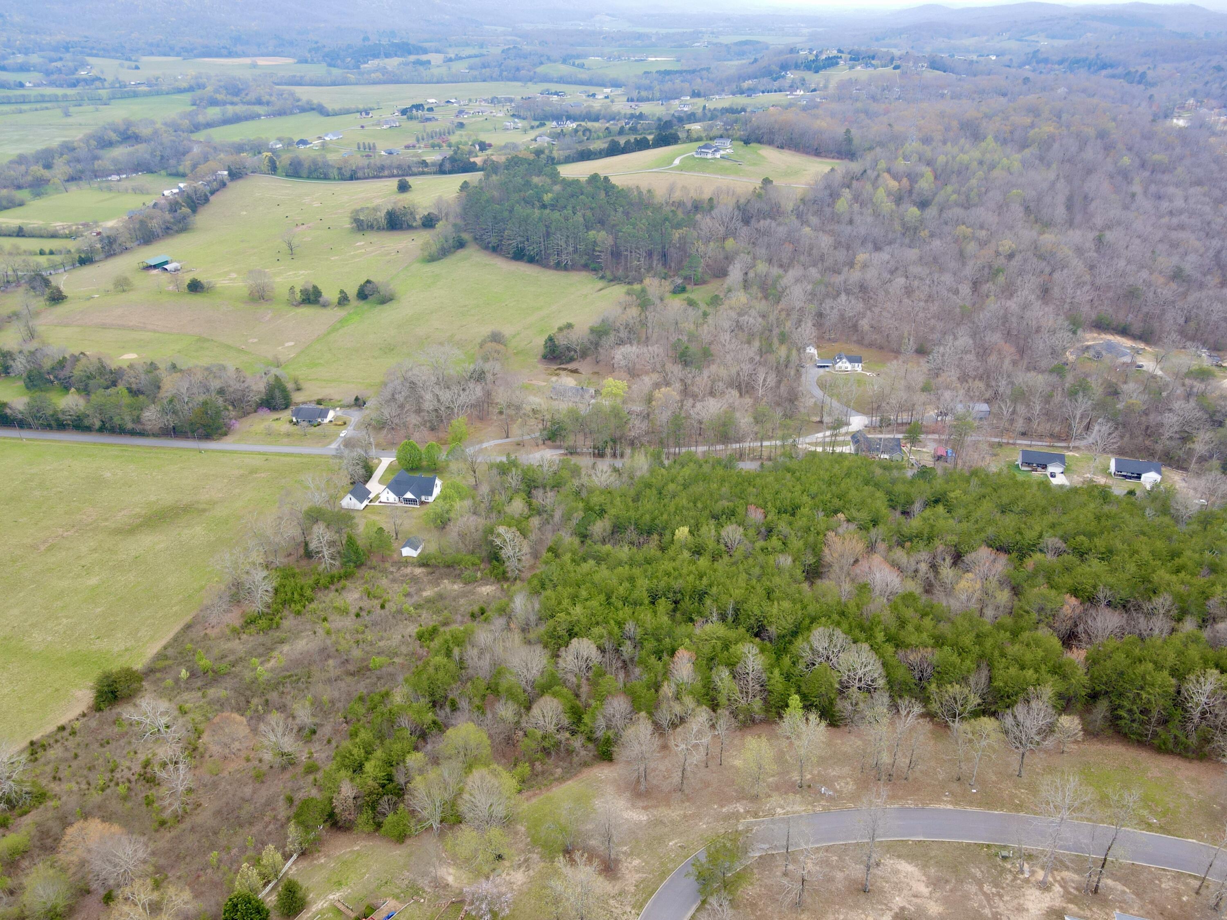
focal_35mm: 24
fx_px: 851
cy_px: 460
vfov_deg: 56.8
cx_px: 614
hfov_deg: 71.6
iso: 110
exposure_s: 1/60
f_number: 2.8
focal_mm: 4.5
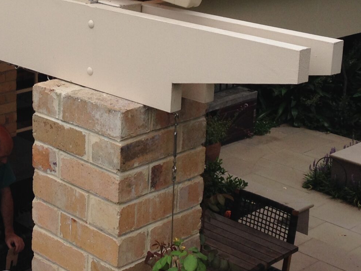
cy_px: 29
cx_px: 81
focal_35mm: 86
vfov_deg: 16.9
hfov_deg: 22.5
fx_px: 897
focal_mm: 4.12
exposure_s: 1/847
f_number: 2.4
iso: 50
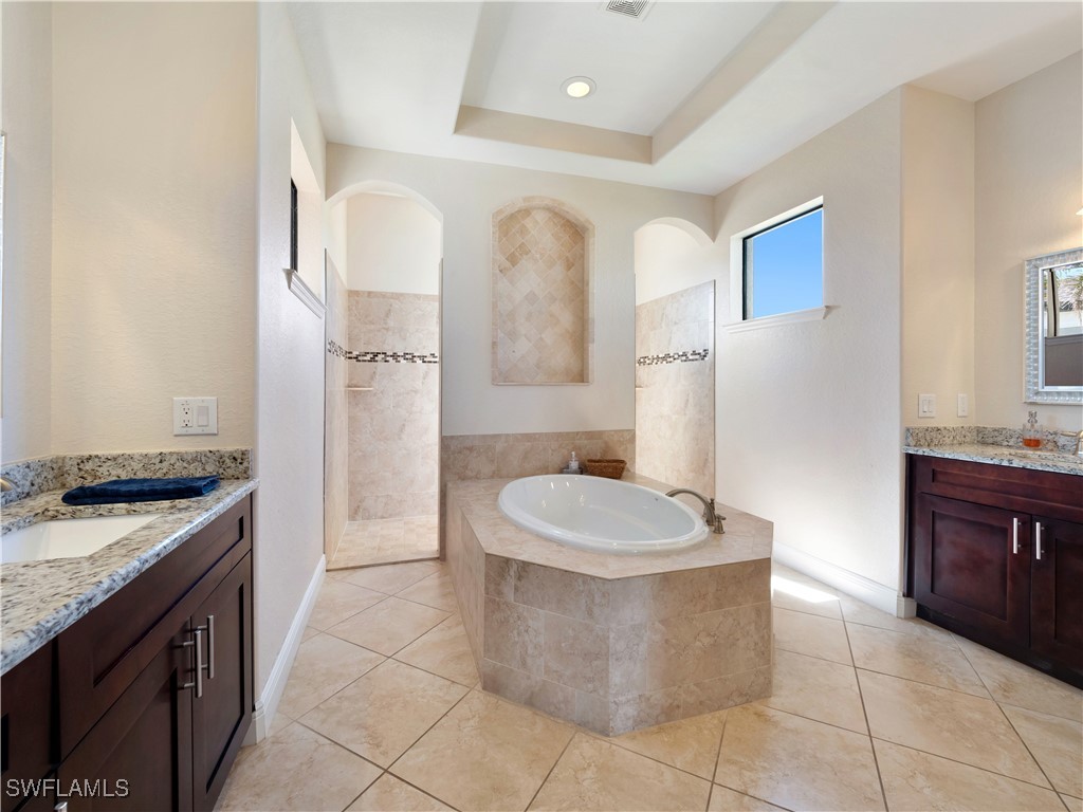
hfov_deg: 102.1
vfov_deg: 85.7
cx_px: 542
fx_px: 438
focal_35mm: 14
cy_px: 406
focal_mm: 7
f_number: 7.1
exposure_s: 1/20
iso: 200
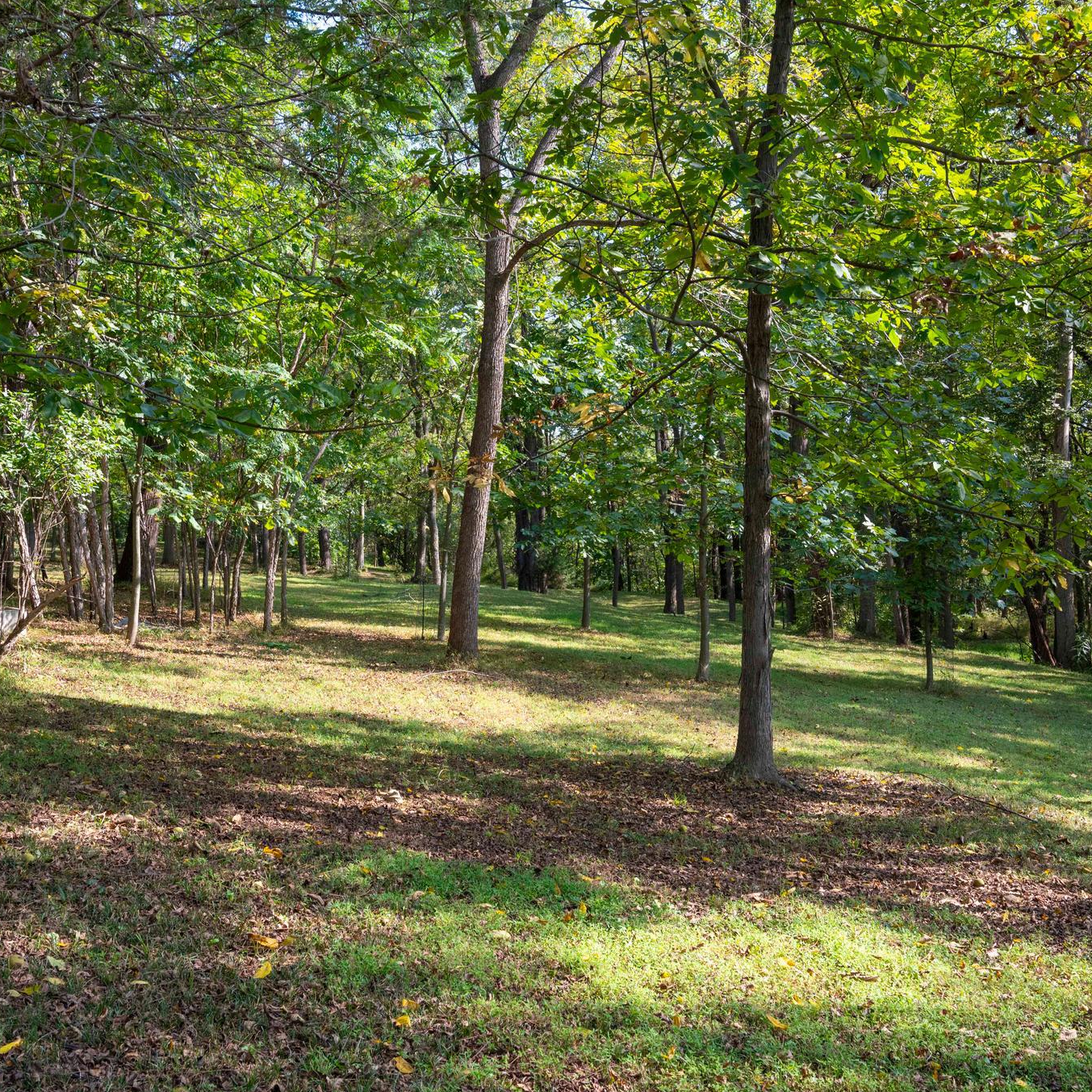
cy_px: 546
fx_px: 1606
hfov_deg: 37.5
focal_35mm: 45
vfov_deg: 37.6
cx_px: 506
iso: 1000
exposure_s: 1/400
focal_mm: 35
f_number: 10
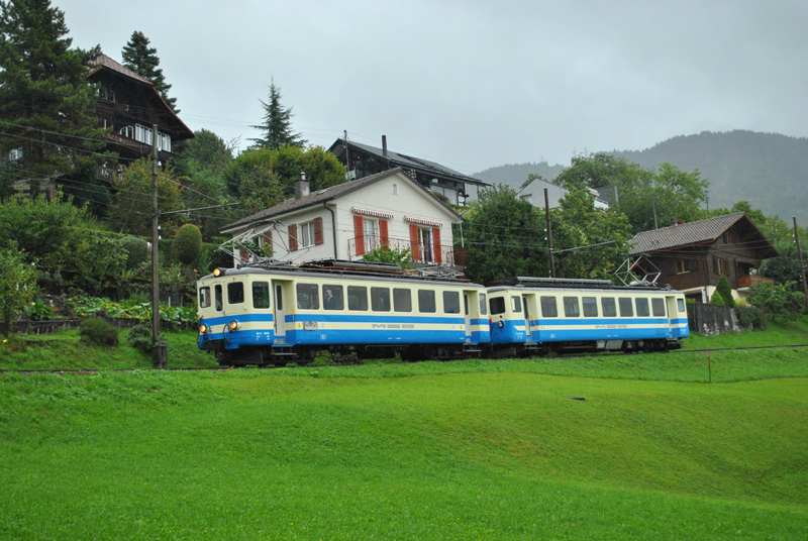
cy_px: 270
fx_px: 1180
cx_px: 404
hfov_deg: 37.8
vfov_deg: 25.8
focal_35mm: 52
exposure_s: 1/250
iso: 400
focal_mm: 35
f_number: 5
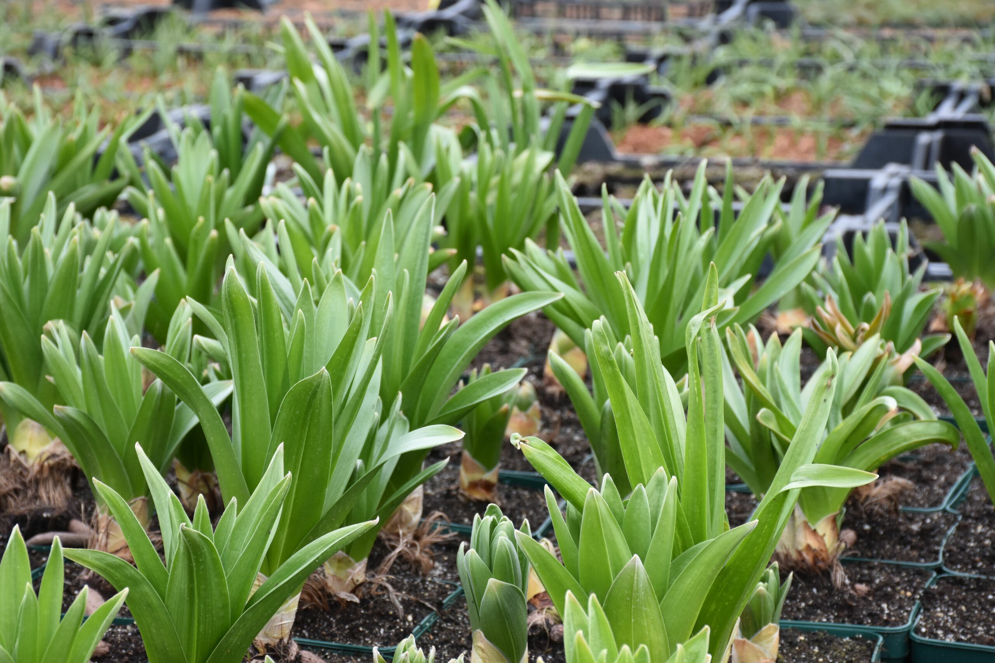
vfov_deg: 13.8
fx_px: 2736
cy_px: 332
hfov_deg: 20.6
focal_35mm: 99
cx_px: 498
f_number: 8
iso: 800
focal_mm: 66
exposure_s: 1/400
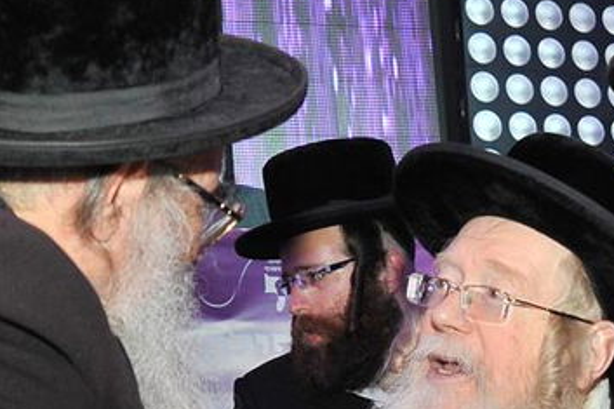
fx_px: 2029
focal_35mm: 119
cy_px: 408
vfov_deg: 11.4
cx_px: 520
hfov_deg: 17.0
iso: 1250
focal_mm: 30
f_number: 4.5
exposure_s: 1/160
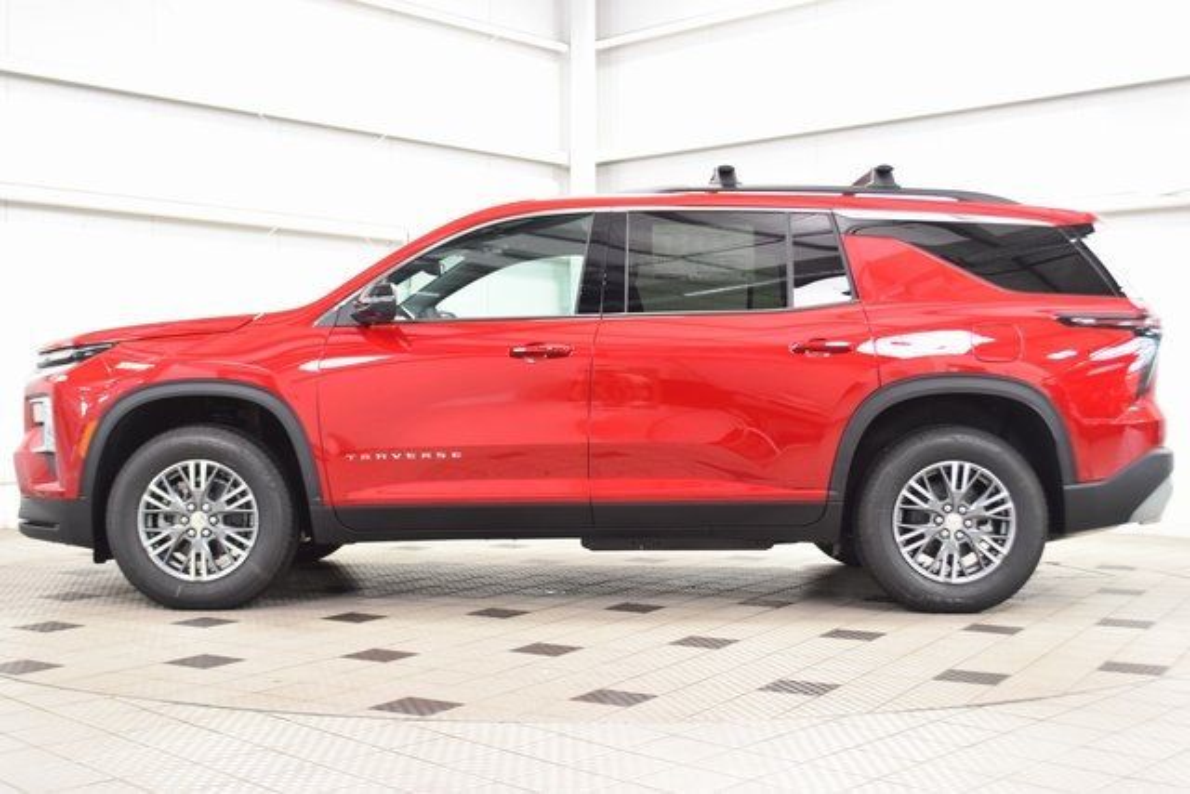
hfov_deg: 45.0
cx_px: 595
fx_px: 1438
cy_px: 397
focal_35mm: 44
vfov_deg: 30.9
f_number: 5.6
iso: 1600
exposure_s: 1/30
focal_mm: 29
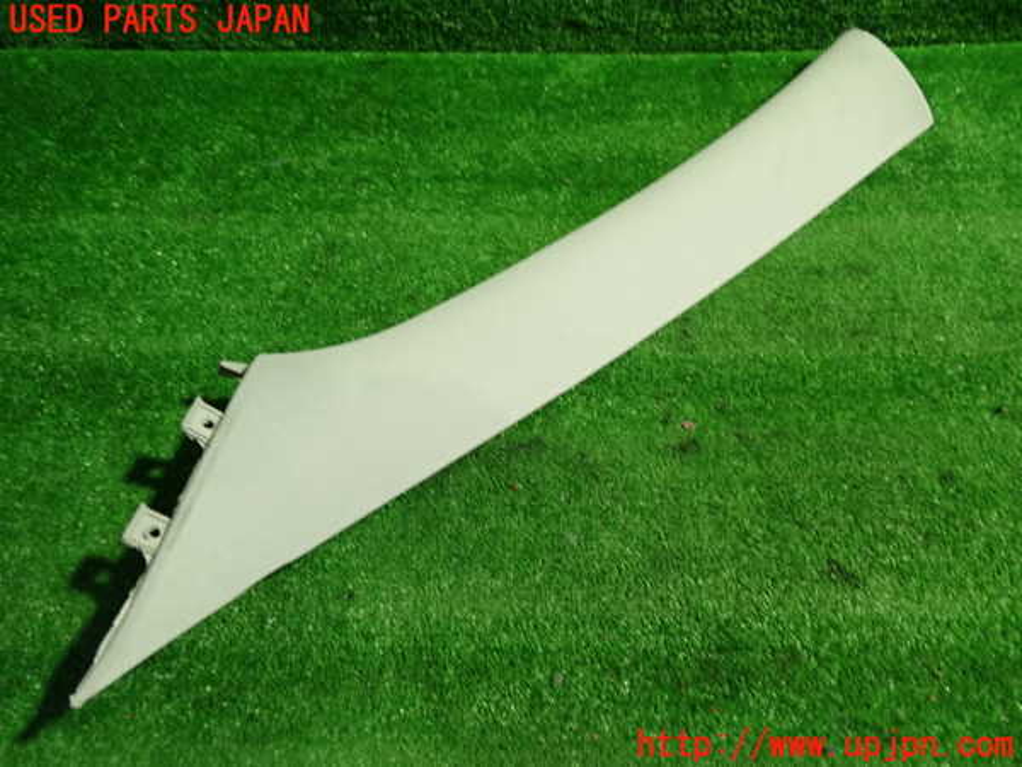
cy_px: 384
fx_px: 886
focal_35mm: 30
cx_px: 511
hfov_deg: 60.0
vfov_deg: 46.8
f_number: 2.3
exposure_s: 1/30
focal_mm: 5.4
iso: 200
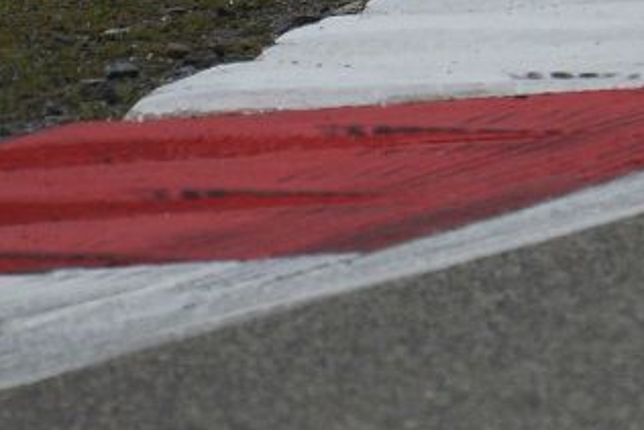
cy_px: -338
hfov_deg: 0.9
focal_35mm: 2373
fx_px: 42468
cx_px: 1459
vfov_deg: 0.6
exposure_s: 1/1000
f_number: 7.1
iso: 1000
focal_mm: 500
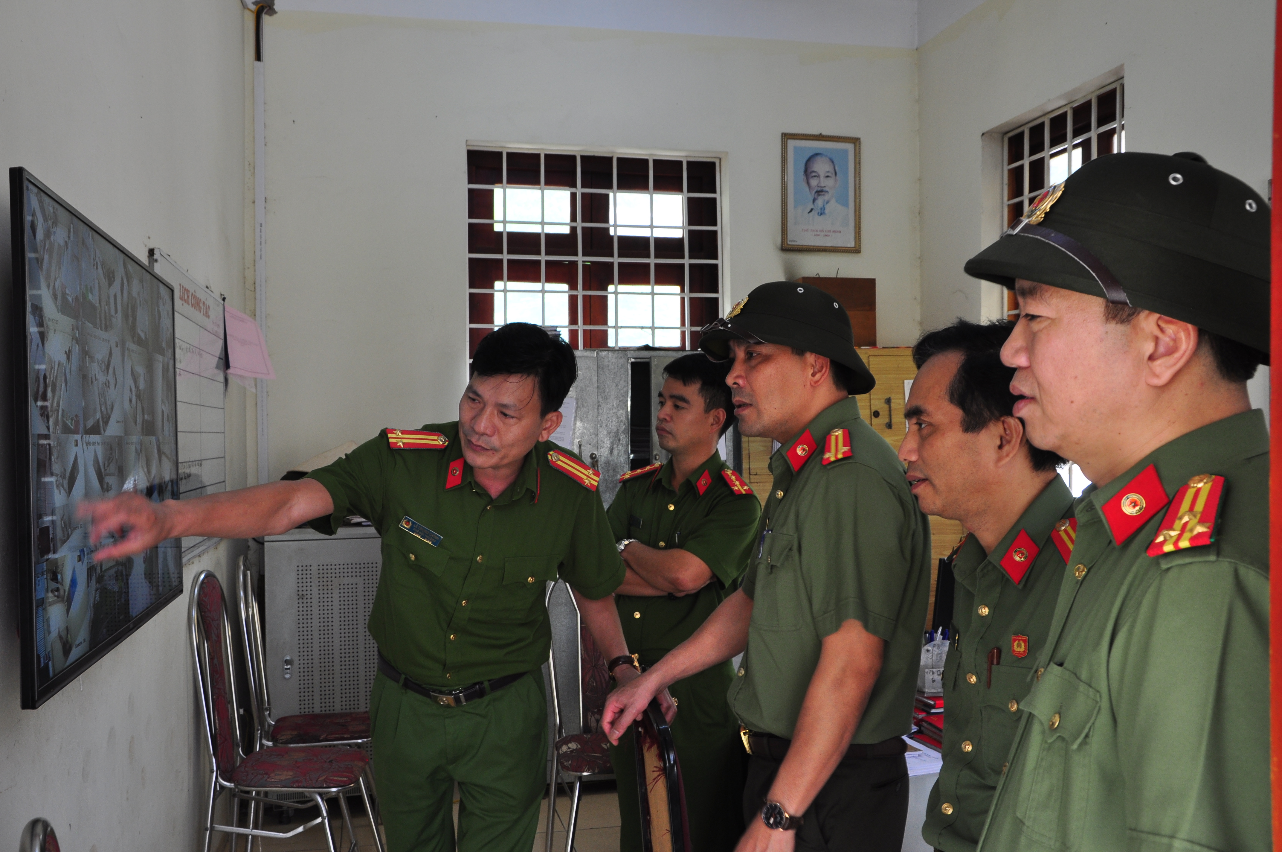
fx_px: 1174
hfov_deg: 57.3
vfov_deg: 39.9
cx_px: 641
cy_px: 426
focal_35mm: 33
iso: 320
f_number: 8
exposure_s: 1/20
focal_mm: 22
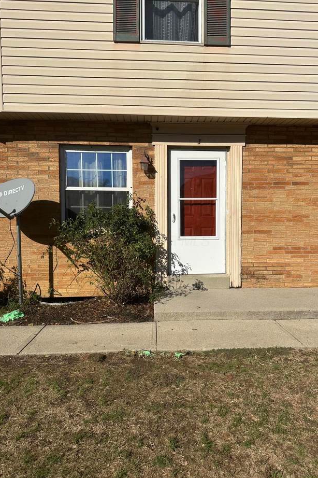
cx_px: 172
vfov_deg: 69.4
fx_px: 345
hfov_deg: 49.5
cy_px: 241
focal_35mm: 26
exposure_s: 1/8929
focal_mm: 6.86
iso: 80
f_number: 1.78
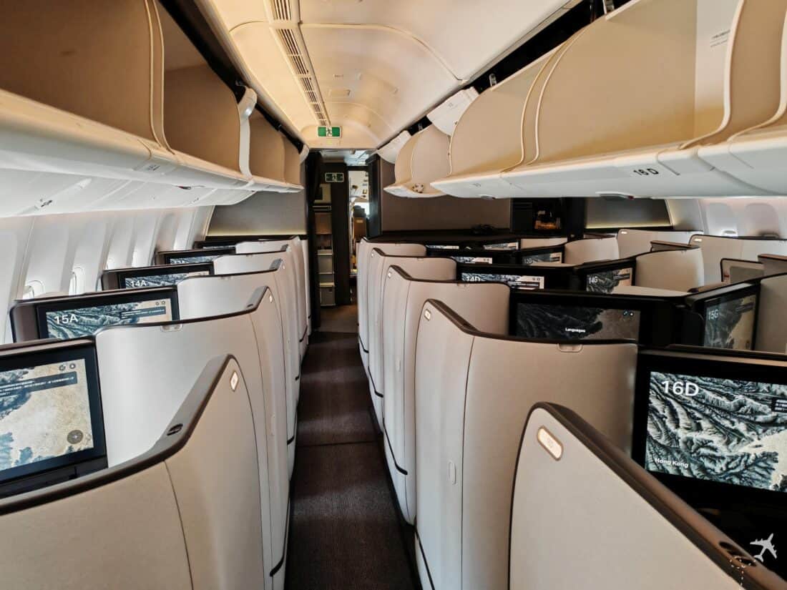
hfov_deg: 69.4
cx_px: 394
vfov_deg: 54.9
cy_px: 295
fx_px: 568
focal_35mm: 25
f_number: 1.9
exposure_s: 1/94
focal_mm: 5.3
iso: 250
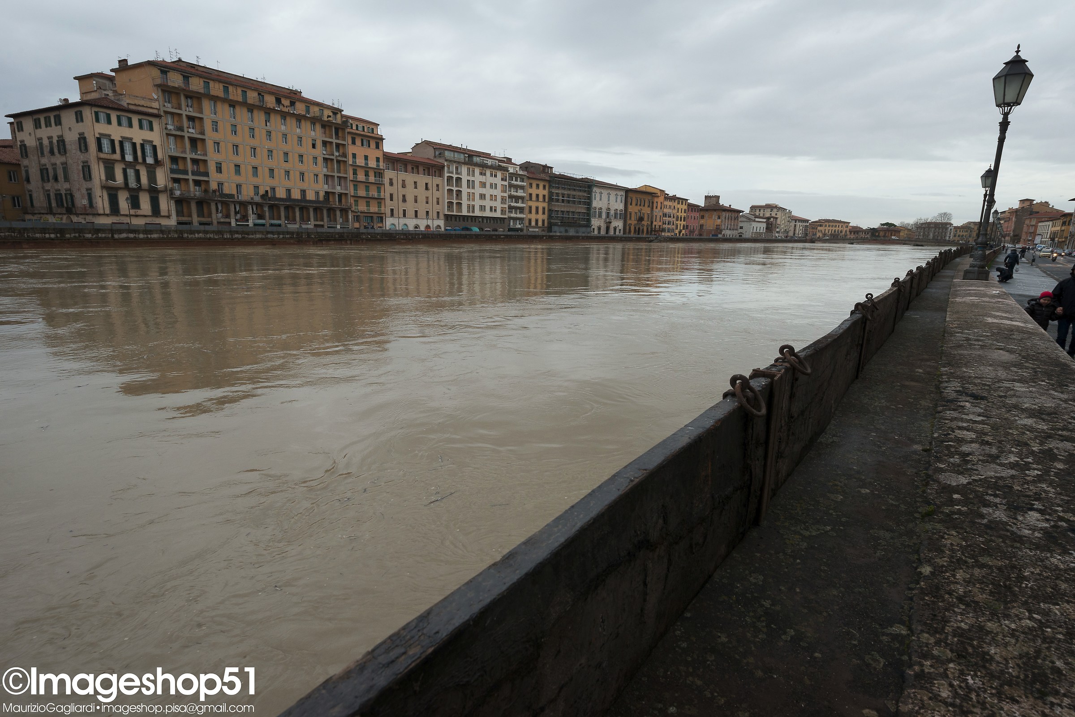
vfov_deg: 64.6
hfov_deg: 86.9
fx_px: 567
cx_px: 538
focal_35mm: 19
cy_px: 358
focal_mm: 19
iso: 800
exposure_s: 1/320
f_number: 13
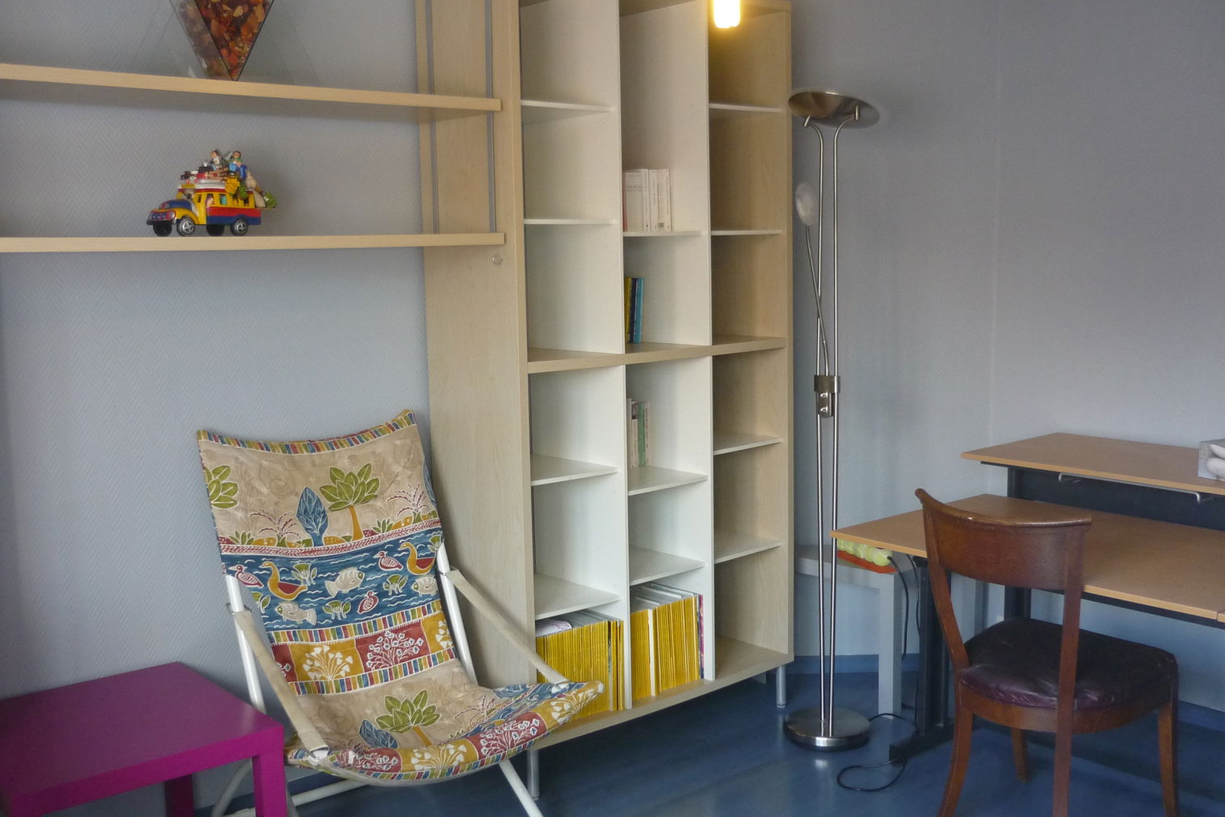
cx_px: 606
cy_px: 417
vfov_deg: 36.9
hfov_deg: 53.1
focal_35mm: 36
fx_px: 1225
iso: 200
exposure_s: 1/30
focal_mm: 5.5
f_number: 2.8
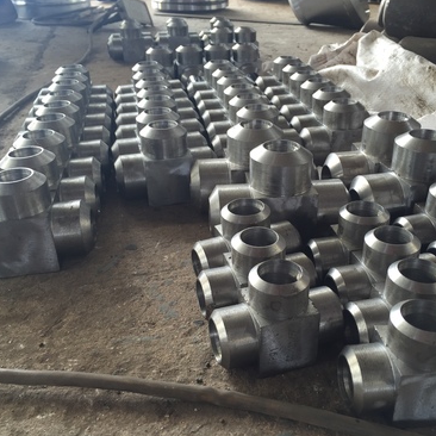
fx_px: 499
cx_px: 243
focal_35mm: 35
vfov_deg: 47.2
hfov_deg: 47.1
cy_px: 220
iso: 32
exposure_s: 1/60
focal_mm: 4.15
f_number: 2.2
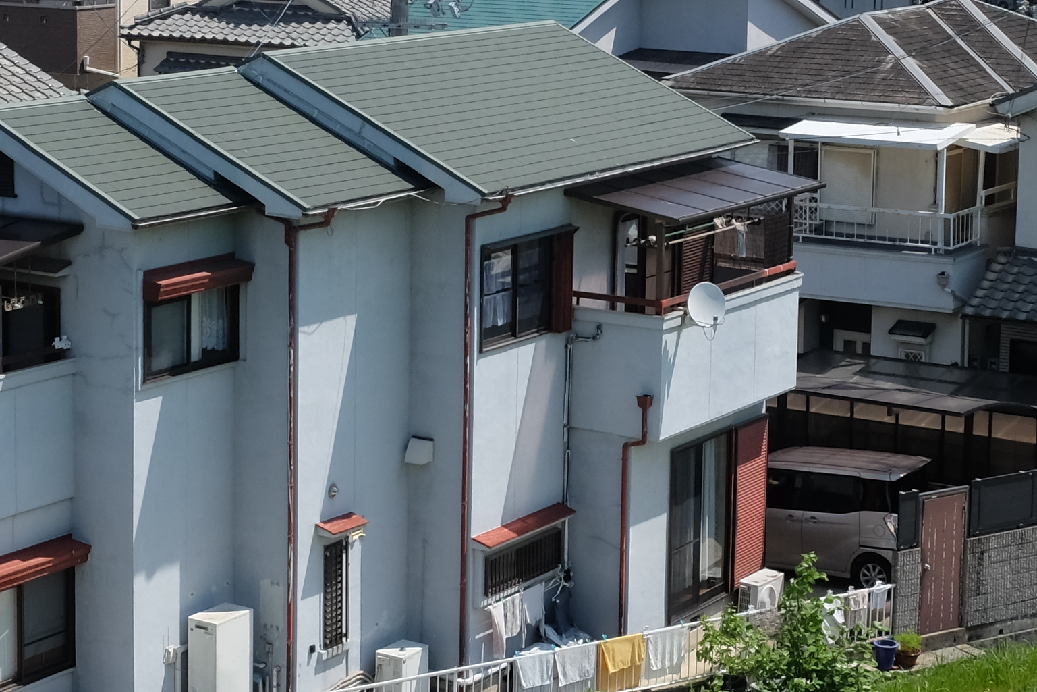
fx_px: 2477
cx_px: 331
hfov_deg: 23.5
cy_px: 135
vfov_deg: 15.8
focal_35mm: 86
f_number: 8
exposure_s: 1/640
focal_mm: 18
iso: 400
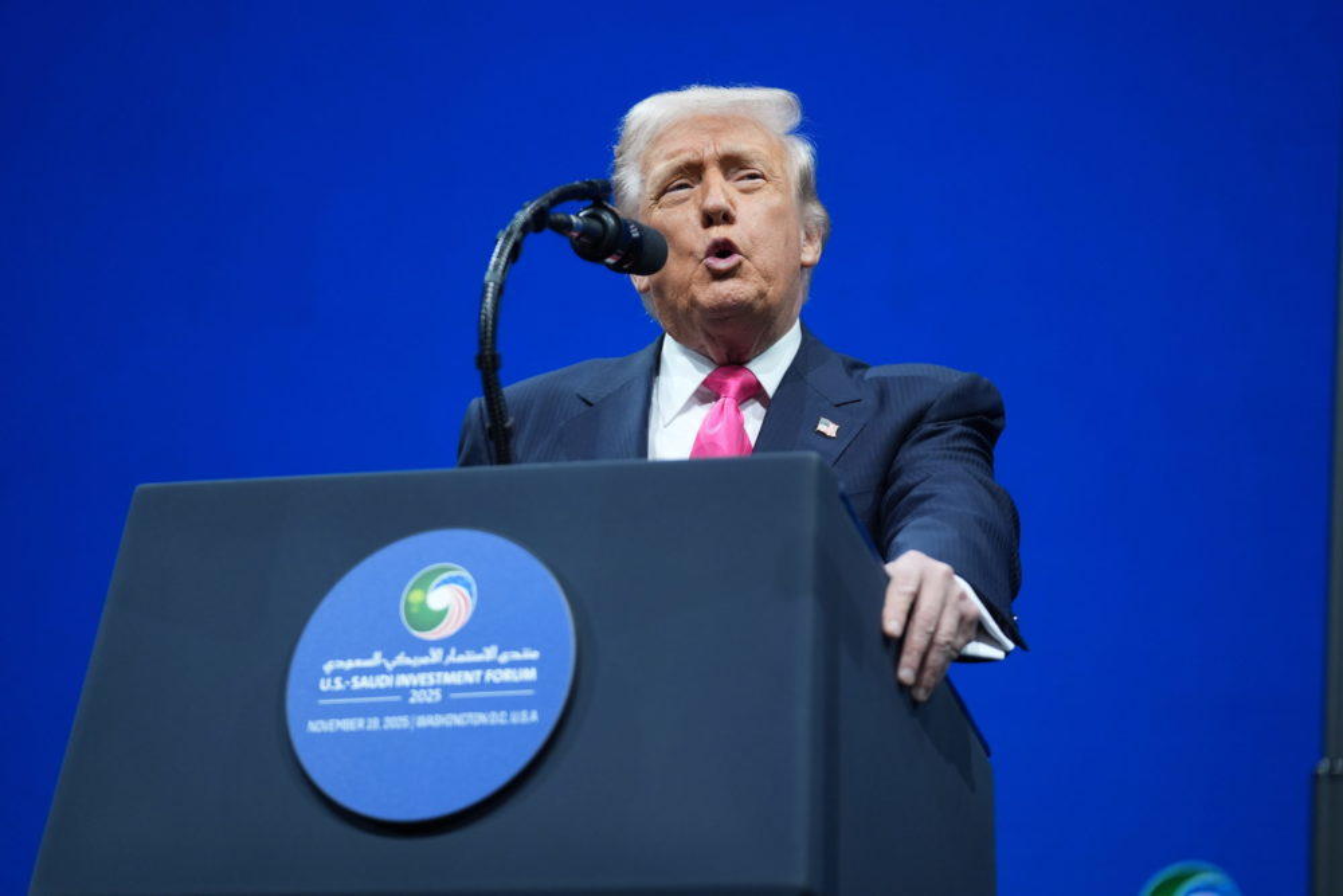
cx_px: 672
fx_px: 4813
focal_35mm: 129
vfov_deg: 10.6
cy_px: 448
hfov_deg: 15.9
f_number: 2.8
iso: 1000
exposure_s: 1/400
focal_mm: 129
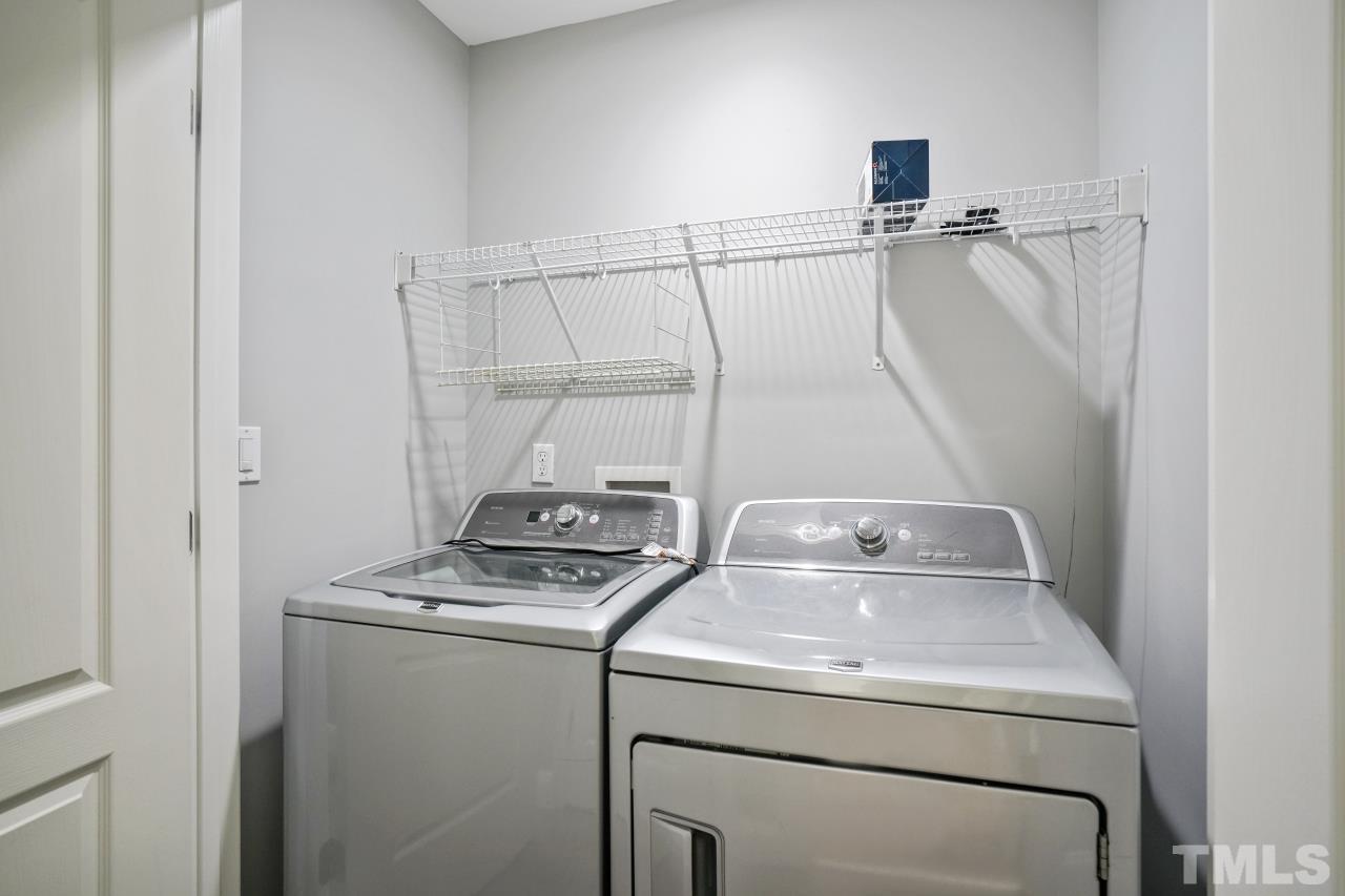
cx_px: 672
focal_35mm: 18
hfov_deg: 90.0
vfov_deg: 67.4
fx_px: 672
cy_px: 448
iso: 640
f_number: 7.1
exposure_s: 1/15
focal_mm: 18
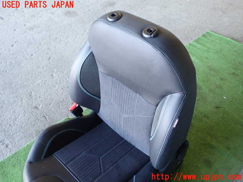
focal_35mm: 30
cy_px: 91
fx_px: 211
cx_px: 122
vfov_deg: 46.8
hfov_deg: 60.0
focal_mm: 5.4
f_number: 2.3
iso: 320
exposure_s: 1/30
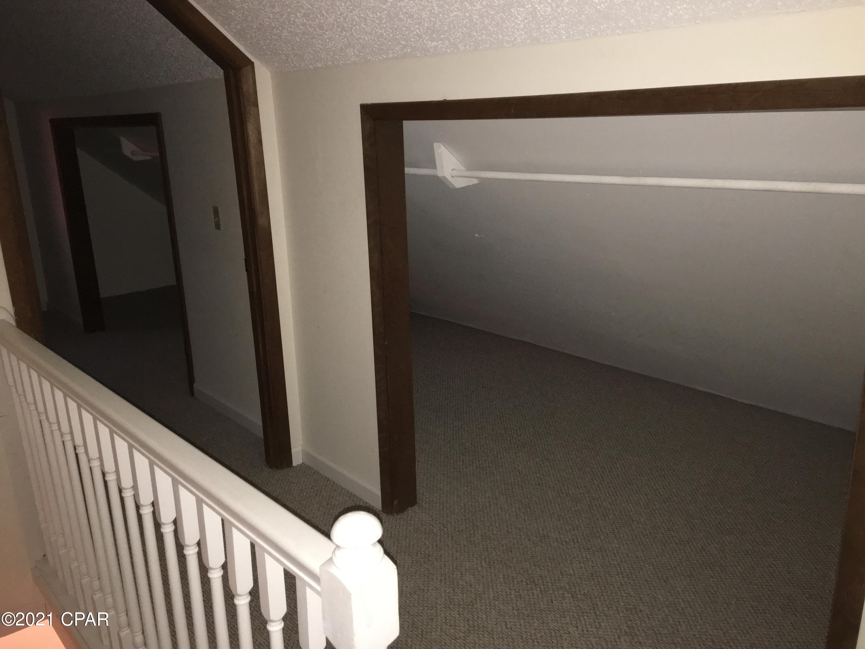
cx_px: 432
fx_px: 725
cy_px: 324
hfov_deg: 61.7
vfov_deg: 48.2
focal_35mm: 29
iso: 200
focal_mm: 4.15
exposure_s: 1/16
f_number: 2.2
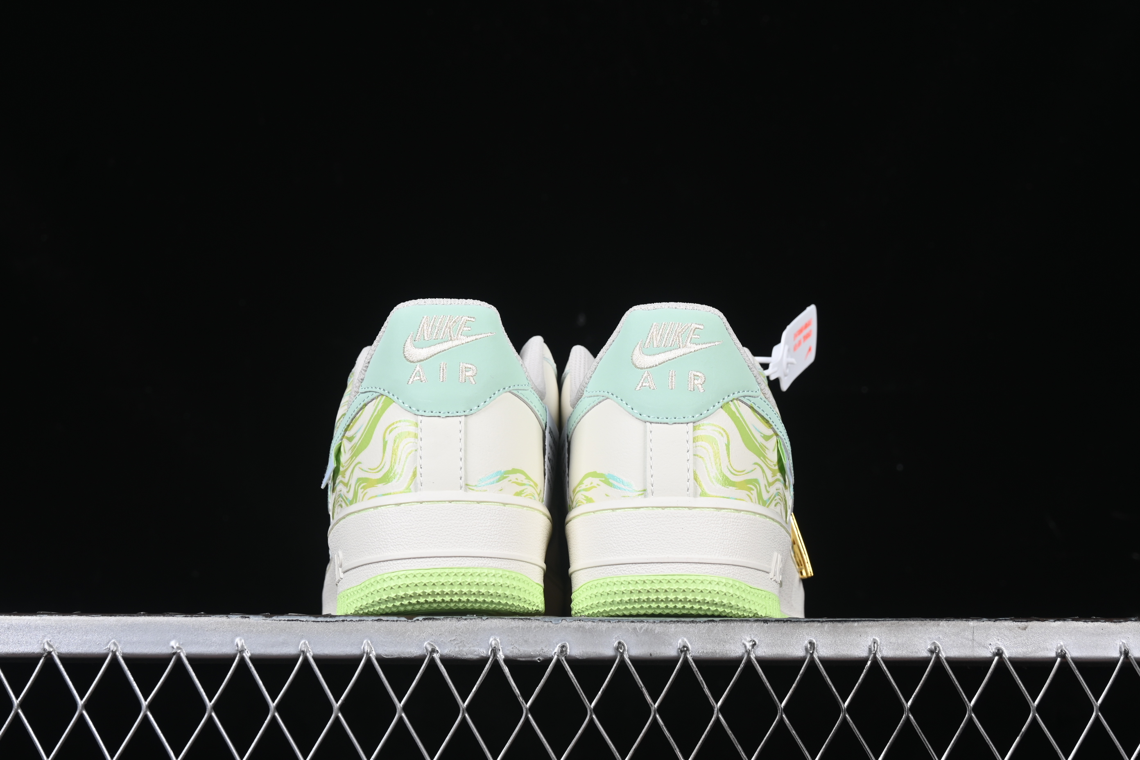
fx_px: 2375
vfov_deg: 18.2
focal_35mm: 75
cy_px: 380
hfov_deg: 27.0
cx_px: 570
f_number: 8
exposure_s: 1/80
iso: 160
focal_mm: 50
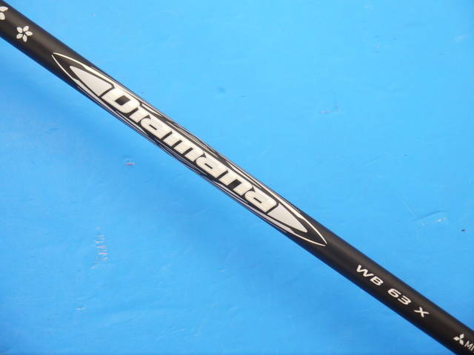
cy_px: 178
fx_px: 1150
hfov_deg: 23.3
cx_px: 237
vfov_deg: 17.6
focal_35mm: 84
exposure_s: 1/80
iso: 640
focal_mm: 42
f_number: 5.6
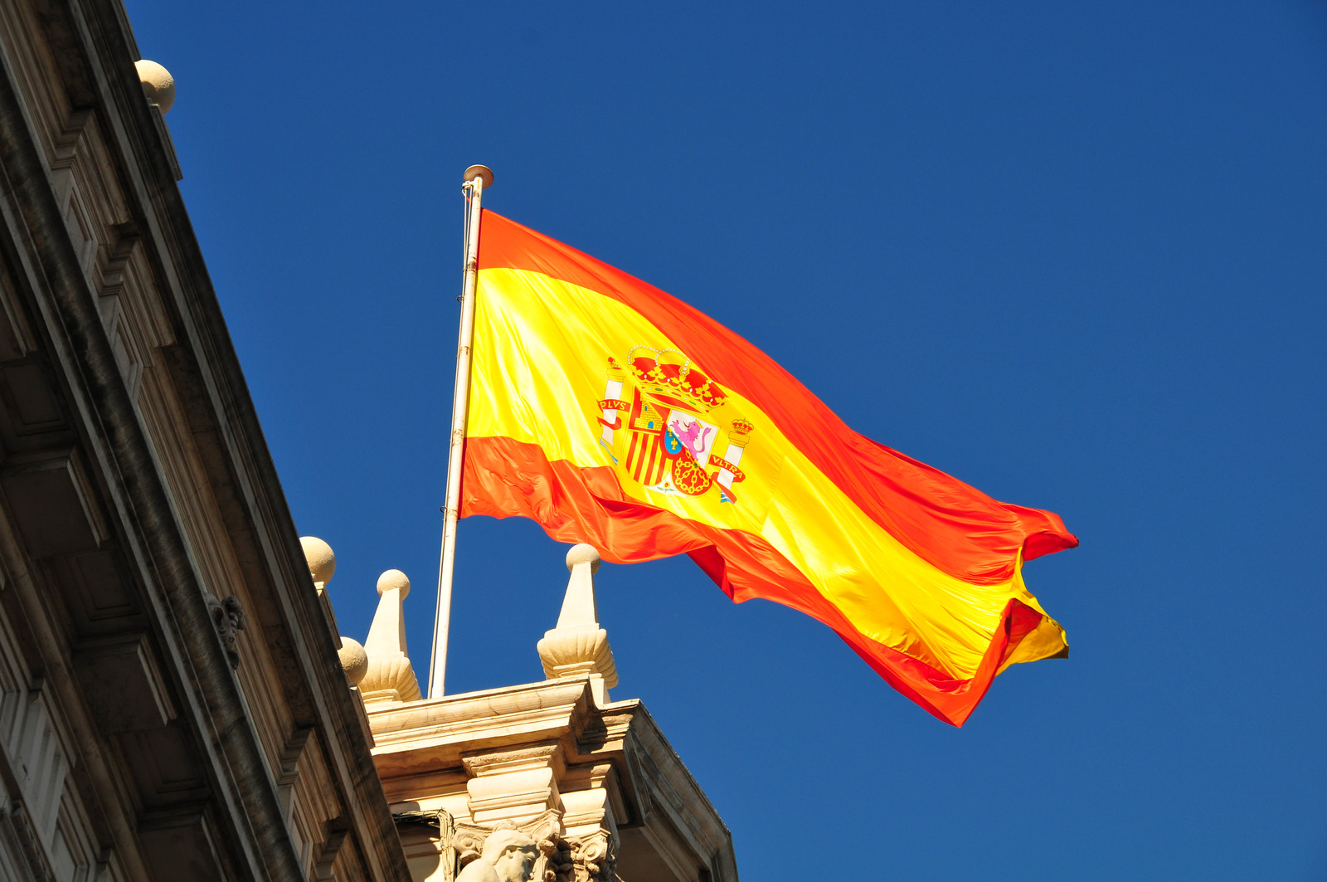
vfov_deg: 11.4
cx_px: 664
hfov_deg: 17.1
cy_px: 441
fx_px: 4418
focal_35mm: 120
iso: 200
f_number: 8
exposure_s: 1/400
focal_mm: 80
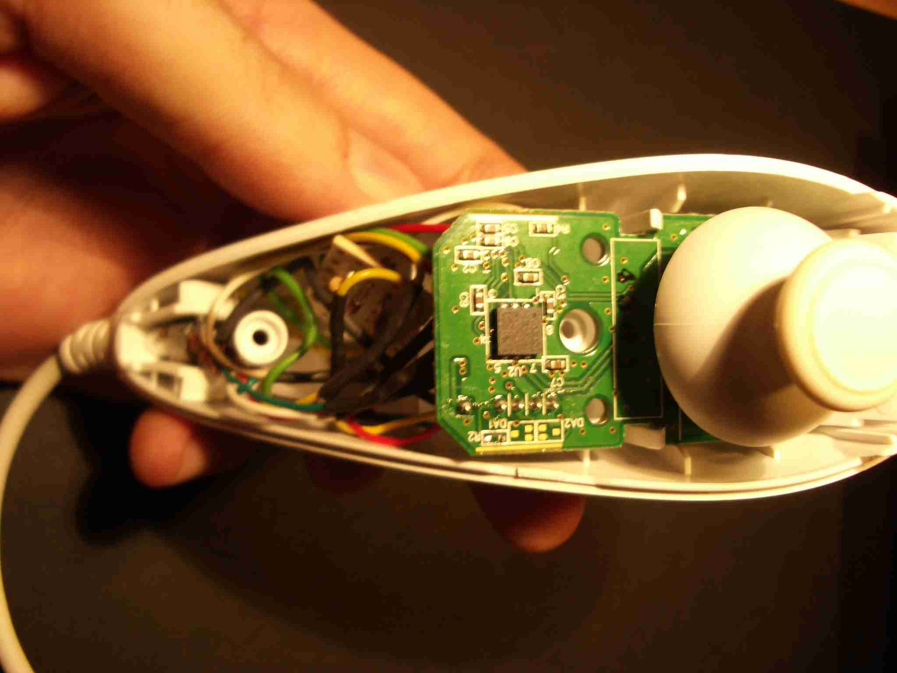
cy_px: 336
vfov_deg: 40.7
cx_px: 448
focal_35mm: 35
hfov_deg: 52.6
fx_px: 907
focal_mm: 5.8
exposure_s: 1/20
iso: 100
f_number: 2.6
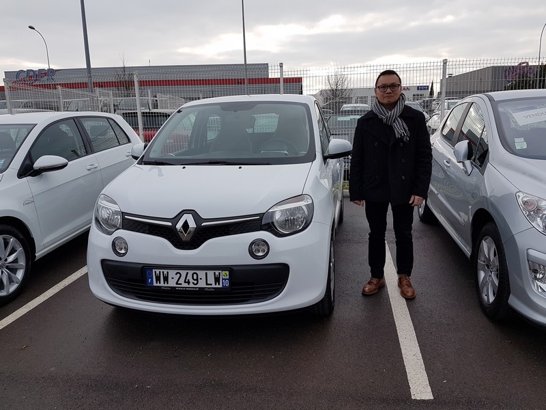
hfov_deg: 67.3
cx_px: 273
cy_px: 205
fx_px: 410
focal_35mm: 26
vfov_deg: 53.1
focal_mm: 4.2
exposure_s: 1/422
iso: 40
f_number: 1.7
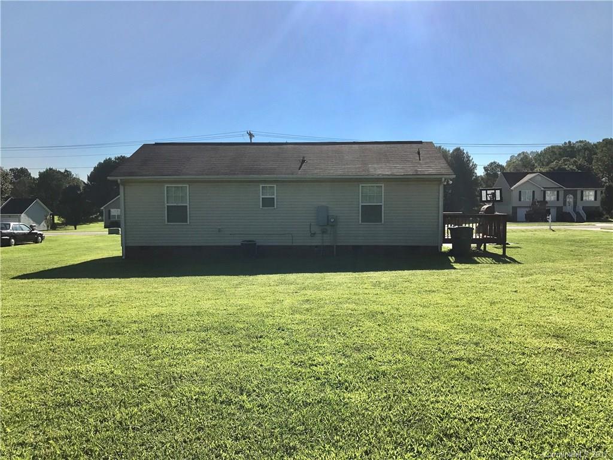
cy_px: 230
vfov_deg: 49.7
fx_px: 496
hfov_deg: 63.4
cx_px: 306
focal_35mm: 28
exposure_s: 1/4808
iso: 20
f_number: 1.8
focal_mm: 3.99
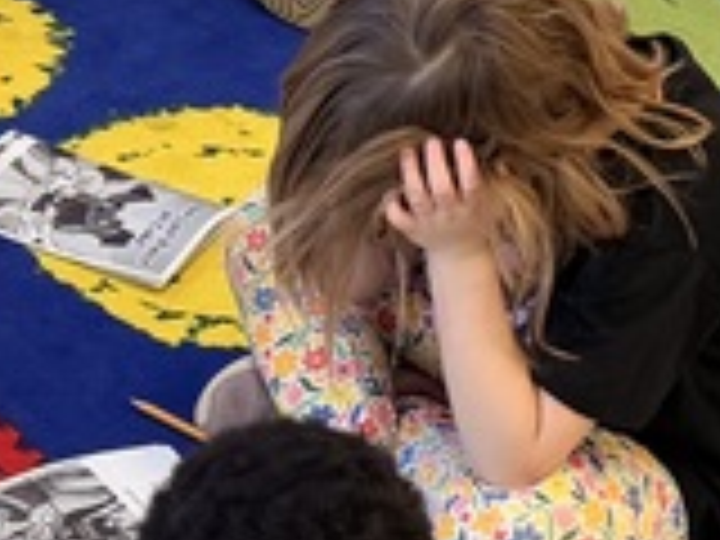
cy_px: -171
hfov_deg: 12.6
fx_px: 3203
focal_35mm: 154
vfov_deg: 9.5
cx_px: 770
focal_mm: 6.76
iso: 125
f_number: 1.78
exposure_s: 1/120
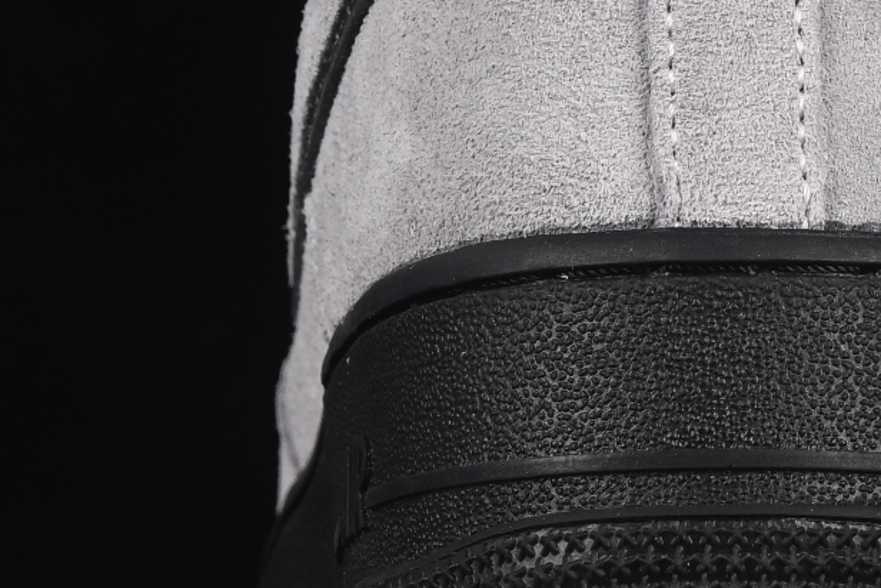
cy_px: -159
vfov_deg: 4.0
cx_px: 1187
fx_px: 8298
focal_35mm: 339
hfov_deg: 6.0
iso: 160
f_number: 7.1
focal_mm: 50
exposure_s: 1/80
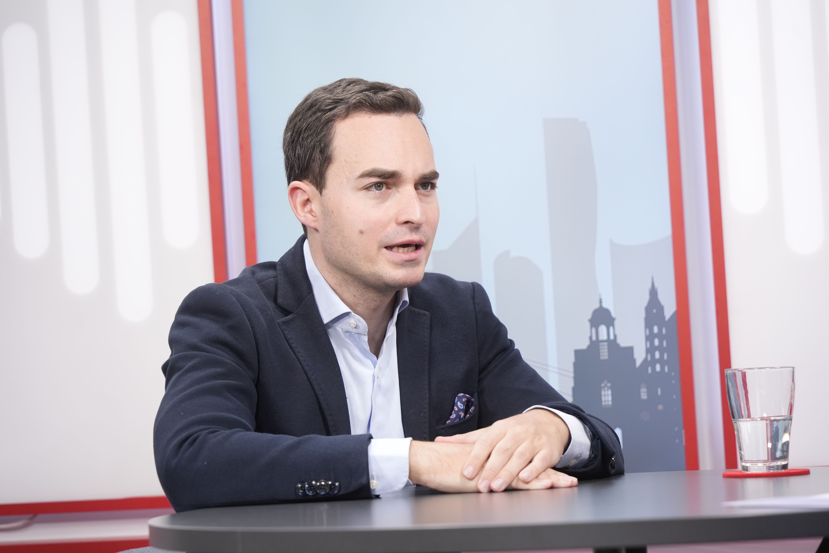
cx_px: 414
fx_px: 2372
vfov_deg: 13.3
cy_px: 276
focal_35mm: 103
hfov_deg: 19.8
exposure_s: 1/200
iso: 1250
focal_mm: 103
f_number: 5
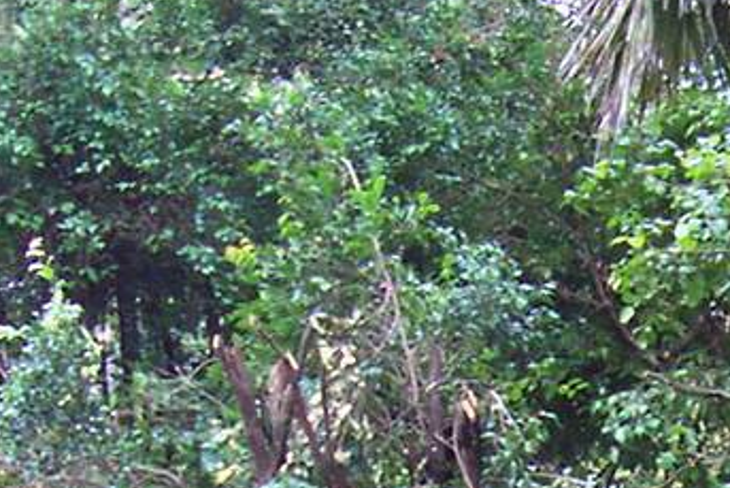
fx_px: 3347
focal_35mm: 165
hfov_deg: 12.1
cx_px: 902
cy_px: 1219
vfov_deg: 7.7
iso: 80
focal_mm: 5.6
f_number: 2.7
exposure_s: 1/53.3
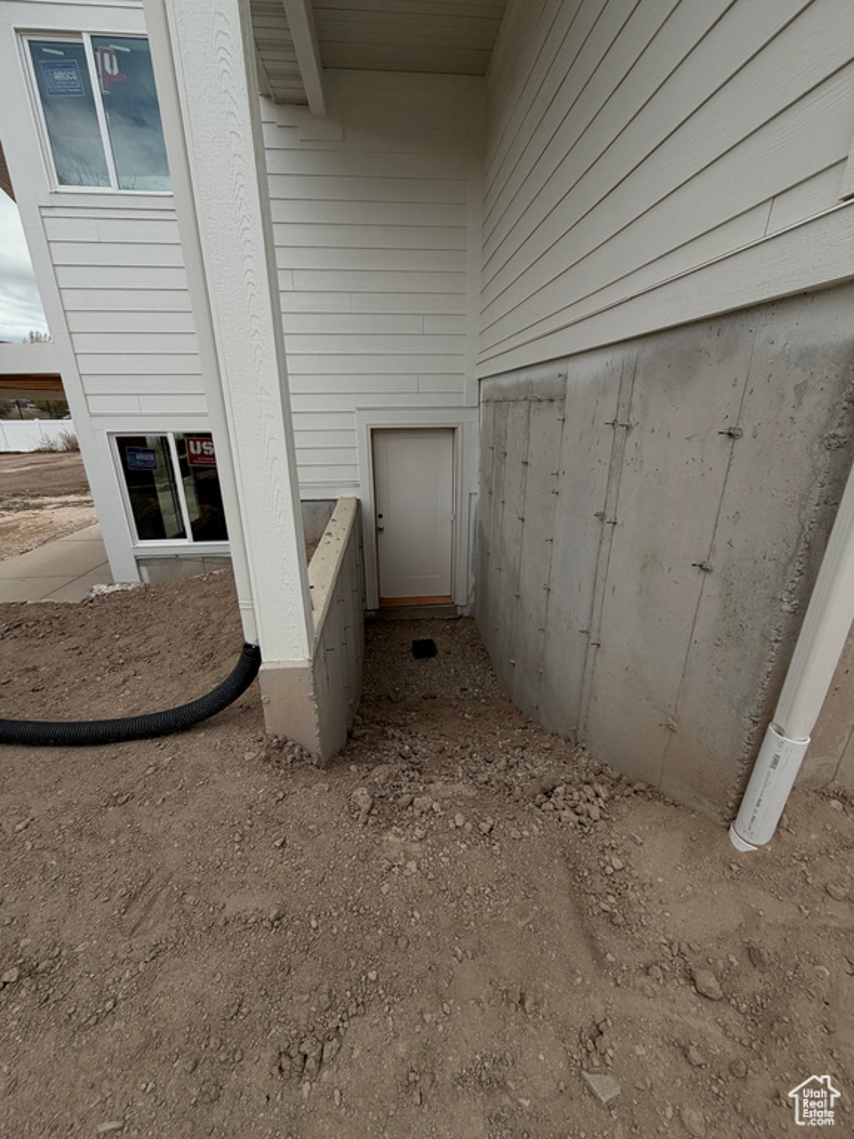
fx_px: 461
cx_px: 427
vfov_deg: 102.1
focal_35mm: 14
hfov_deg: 85.7
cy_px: 570
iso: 25
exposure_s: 1/1464
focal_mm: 2.22
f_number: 2.2
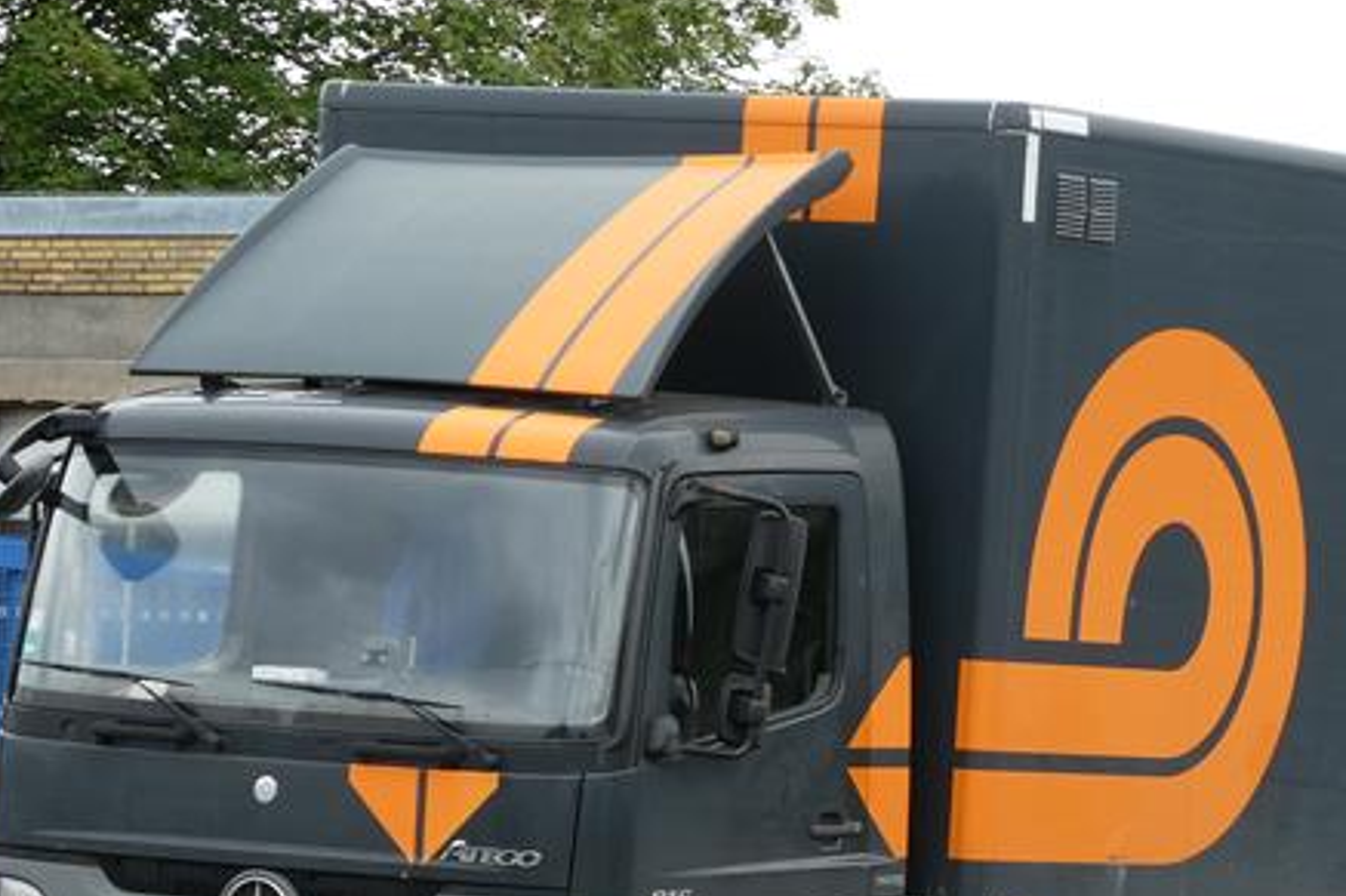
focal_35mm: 236
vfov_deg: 5.8
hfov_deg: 8.7
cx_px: 859
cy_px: 628
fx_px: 8820
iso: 80
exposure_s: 1/80
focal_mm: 22.3
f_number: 5.2
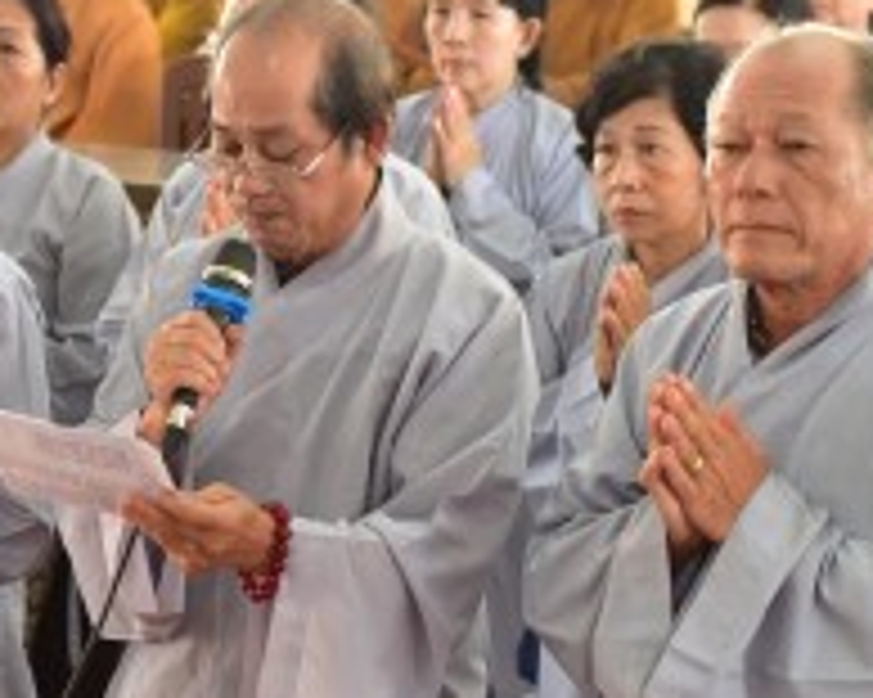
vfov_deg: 10.3
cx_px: 432
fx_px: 3848
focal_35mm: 149
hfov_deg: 12.9
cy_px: 637
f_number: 2.8
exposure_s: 1/125
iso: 1600
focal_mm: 48
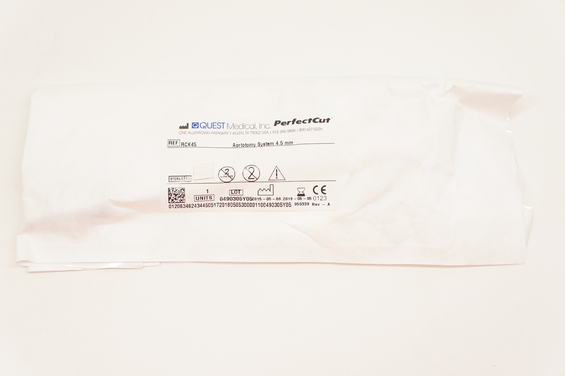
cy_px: 188
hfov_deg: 42.4
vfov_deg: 28.9
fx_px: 729
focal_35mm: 46
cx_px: 282
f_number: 6.3
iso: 400
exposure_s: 1/60
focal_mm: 31
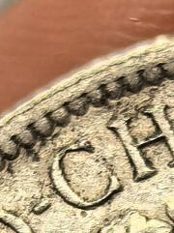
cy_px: 554
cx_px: 328
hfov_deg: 3.6
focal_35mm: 404
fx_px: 2715
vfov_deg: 4.8
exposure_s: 1/100
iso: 200
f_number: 2
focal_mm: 6.98
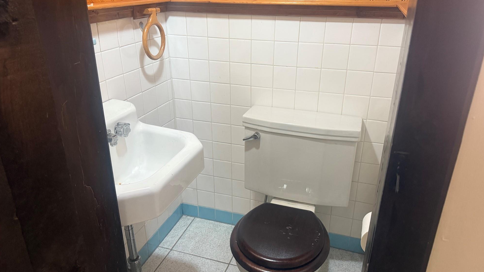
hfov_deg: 69.8
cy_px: 131
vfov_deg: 42.9
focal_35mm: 27
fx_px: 347
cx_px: 248
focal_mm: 6.76
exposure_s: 1/60
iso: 500
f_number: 1.78
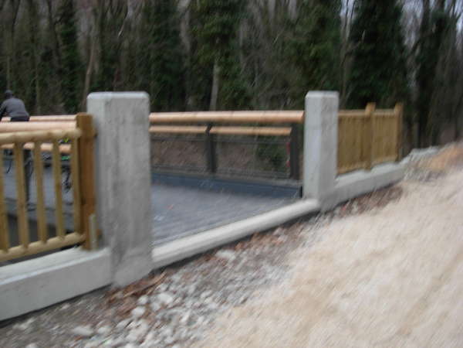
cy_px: 174
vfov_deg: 37.7
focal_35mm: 38
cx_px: 232
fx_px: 508
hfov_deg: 49.0
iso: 79
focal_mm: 6.3
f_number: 2.9
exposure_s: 1/27.6
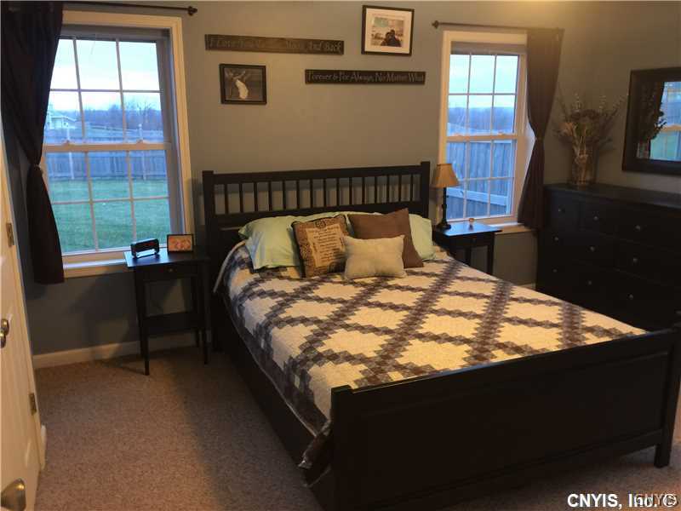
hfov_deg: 61.7
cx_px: 340
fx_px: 571
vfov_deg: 48.2
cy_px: 256
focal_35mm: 29
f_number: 2.2
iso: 64
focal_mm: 4.15
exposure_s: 1/4
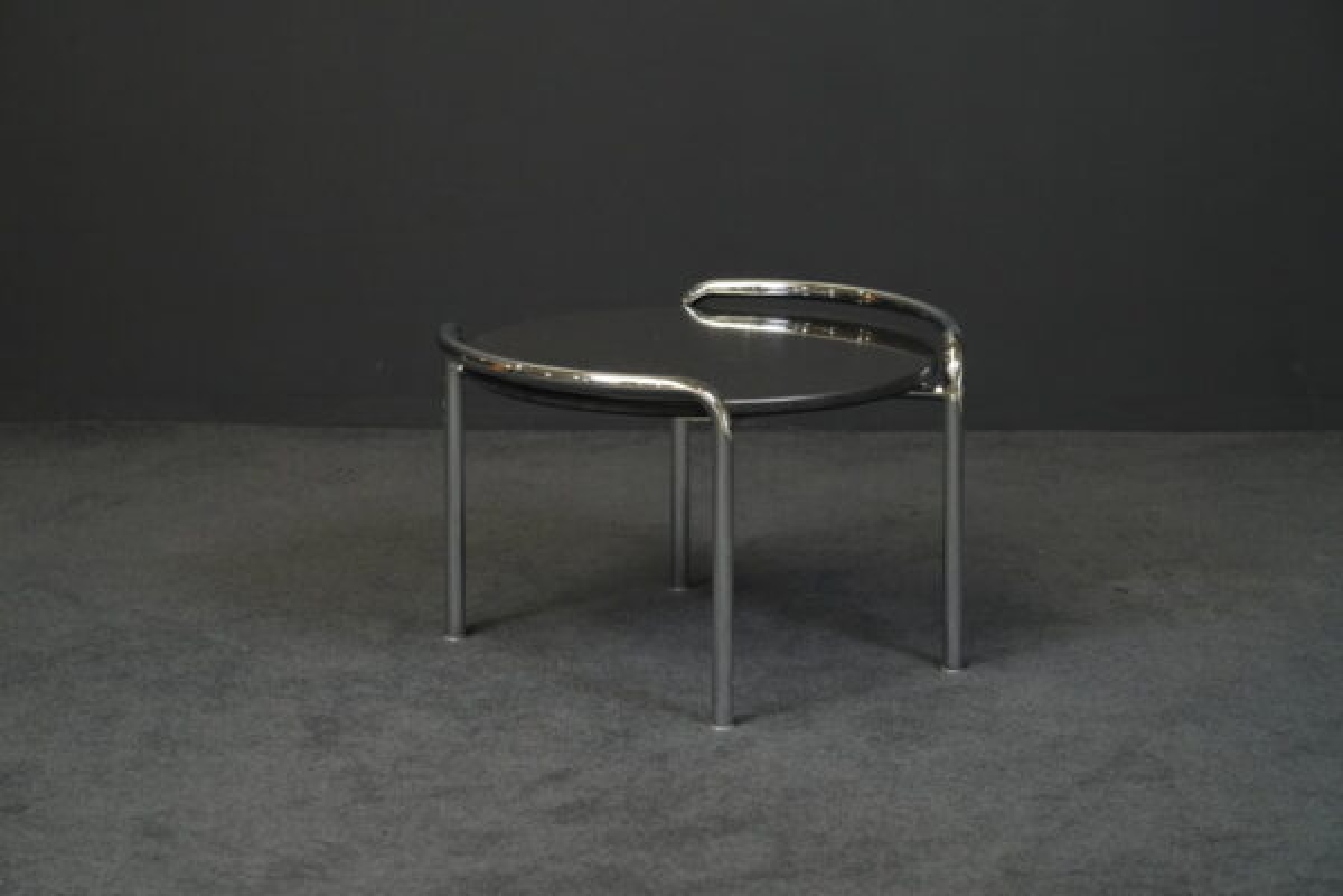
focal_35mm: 105
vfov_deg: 13.0
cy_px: 448
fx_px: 3917
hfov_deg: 19.5
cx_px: 672
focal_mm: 105
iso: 5000
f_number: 7.1
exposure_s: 1/160
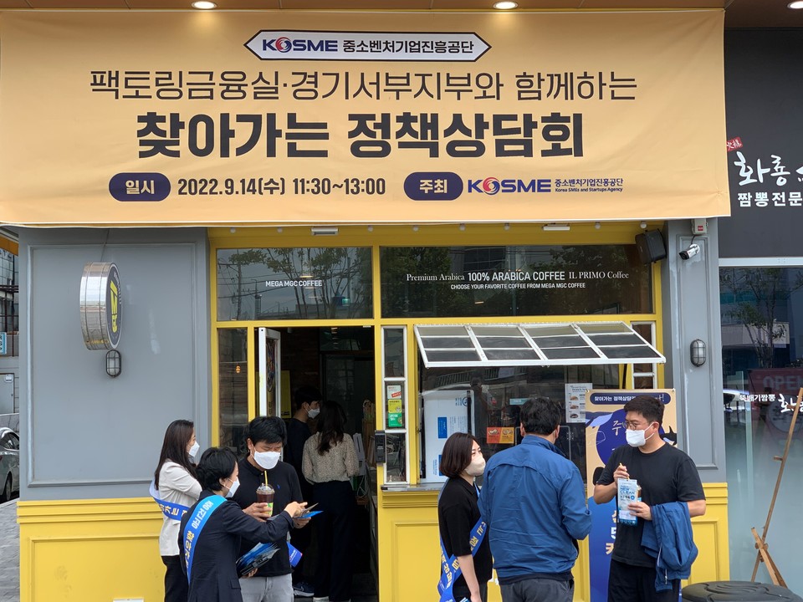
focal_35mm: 52
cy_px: 301
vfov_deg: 28.0
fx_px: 1206
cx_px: 402
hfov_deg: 36.8
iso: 16
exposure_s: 1/350
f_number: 2.4
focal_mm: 6
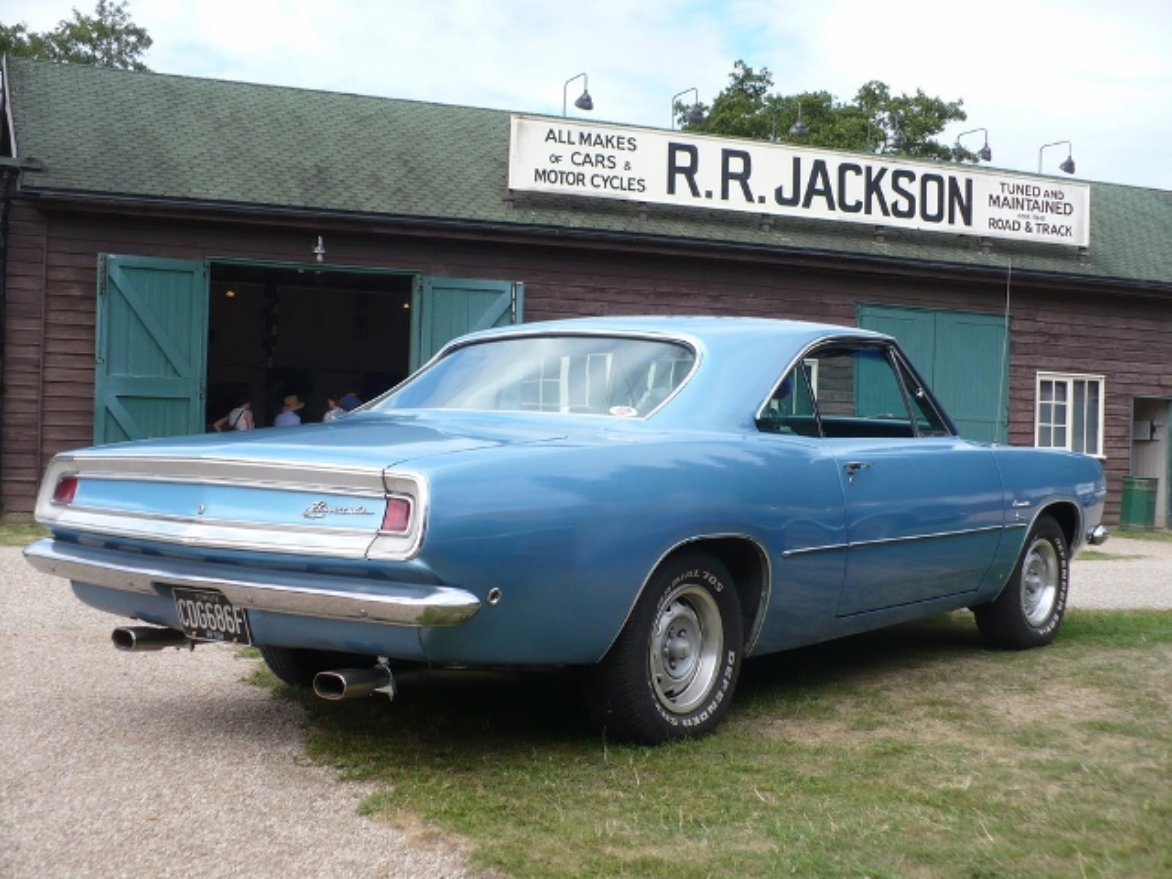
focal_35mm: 48
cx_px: 586
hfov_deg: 39.7
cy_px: 440
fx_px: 1625
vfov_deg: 30.3
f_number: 3
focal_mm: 7.9
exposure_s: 1/640
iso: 100
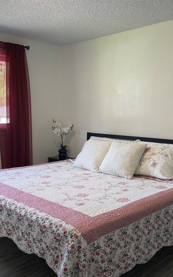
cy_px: 139
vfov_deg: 52.7
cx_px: 83
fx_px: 279
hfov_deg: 34.4
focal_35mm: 37
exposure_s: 1/120
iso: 100
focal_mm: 5.1
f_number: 1.6
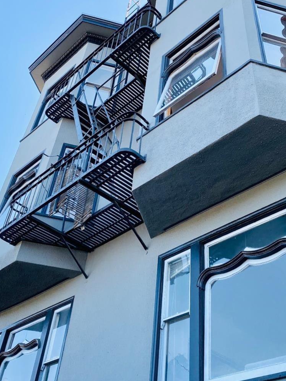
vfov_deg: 47.7
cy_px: 160
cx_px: 154
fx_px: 429
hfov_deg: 36.8
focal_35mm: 39
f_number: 1.8
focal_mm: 4.25
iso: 32
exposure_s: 1/481
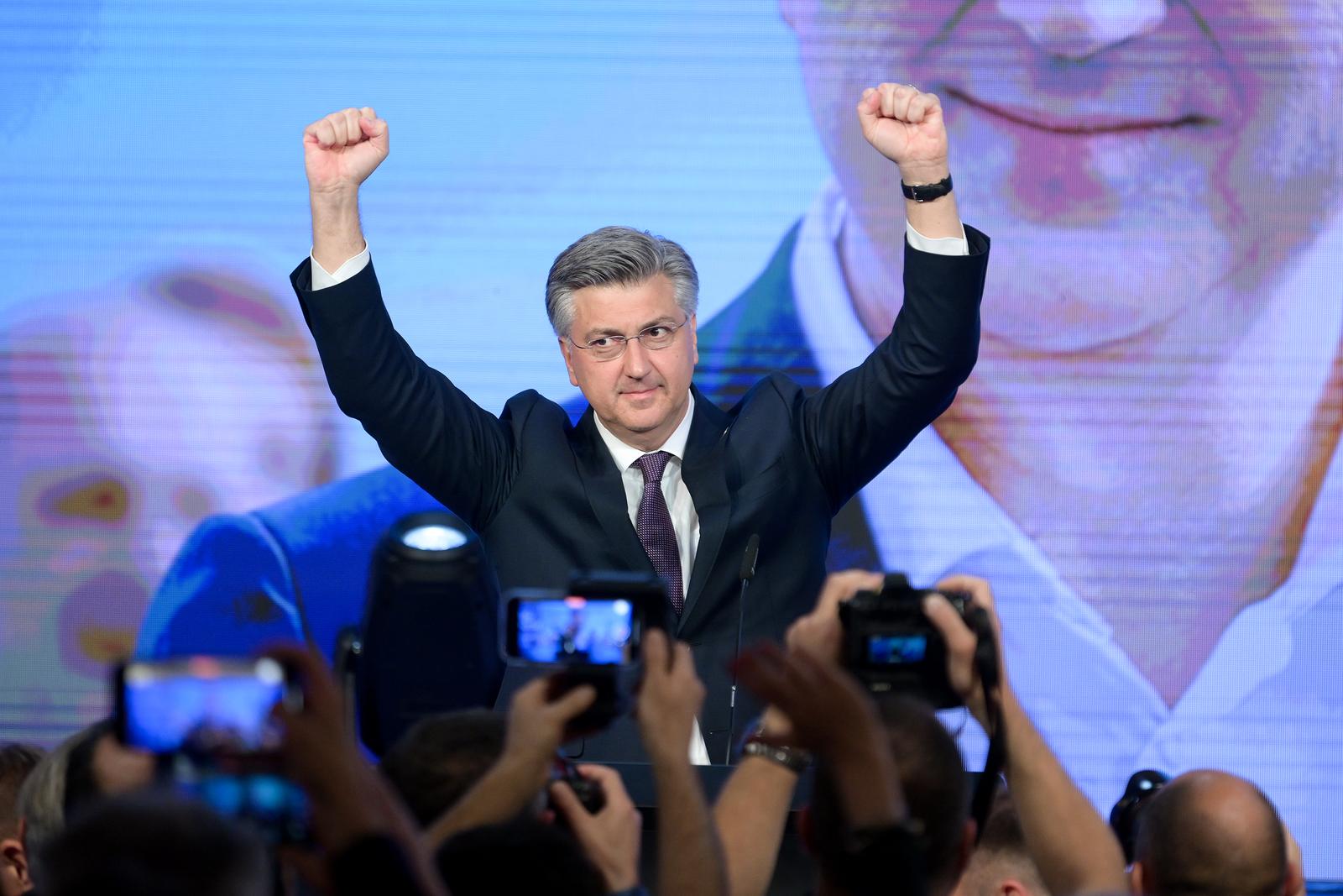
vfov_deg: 8.1
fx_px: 6342
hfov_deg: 12.1
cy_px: 448
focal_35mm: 170
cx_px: 672
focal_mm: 170
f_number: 2.8
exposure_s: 1/500
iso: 1250
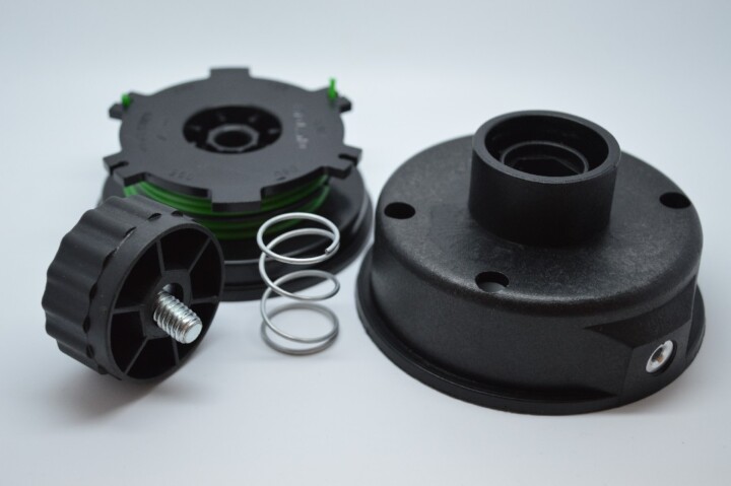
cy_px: 243
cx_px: 366
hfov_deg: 33.4
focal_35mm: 60
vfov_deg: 22.6
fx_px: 1217
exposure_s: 1/60
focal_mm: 40
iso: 400
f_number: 5
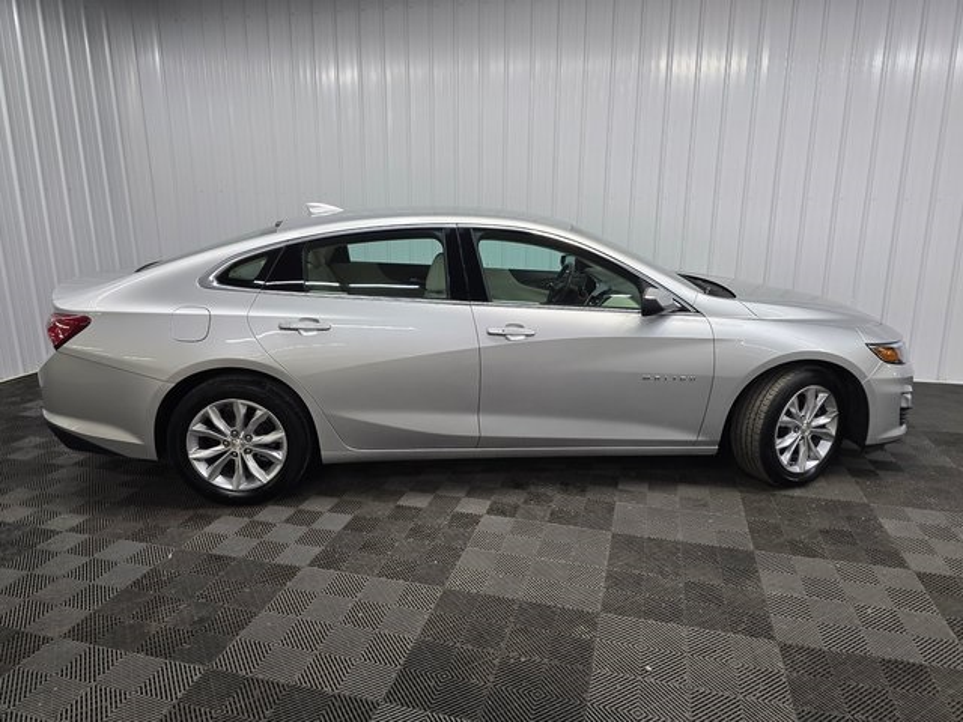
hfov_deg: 73.9
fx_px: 640
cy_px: 361
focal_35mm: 23
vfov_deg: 58.9
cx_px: 482
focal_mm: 6.3
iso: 200
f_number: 1.7
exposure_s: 1/120
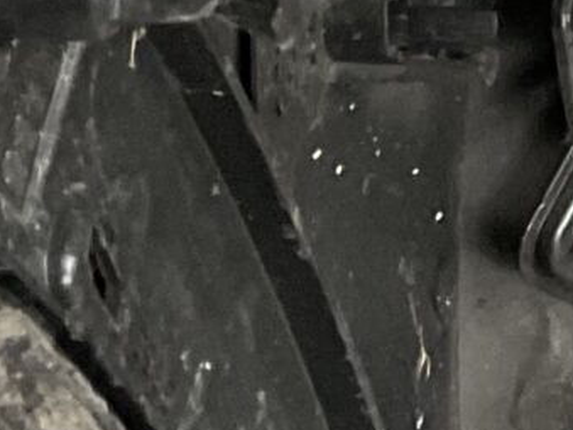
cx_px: 1400
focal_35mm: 219
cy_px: 8
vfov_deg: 6.8
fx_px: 3624
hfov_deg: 8.3
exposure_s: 1/50
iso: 100
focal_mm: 3
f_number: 1.8
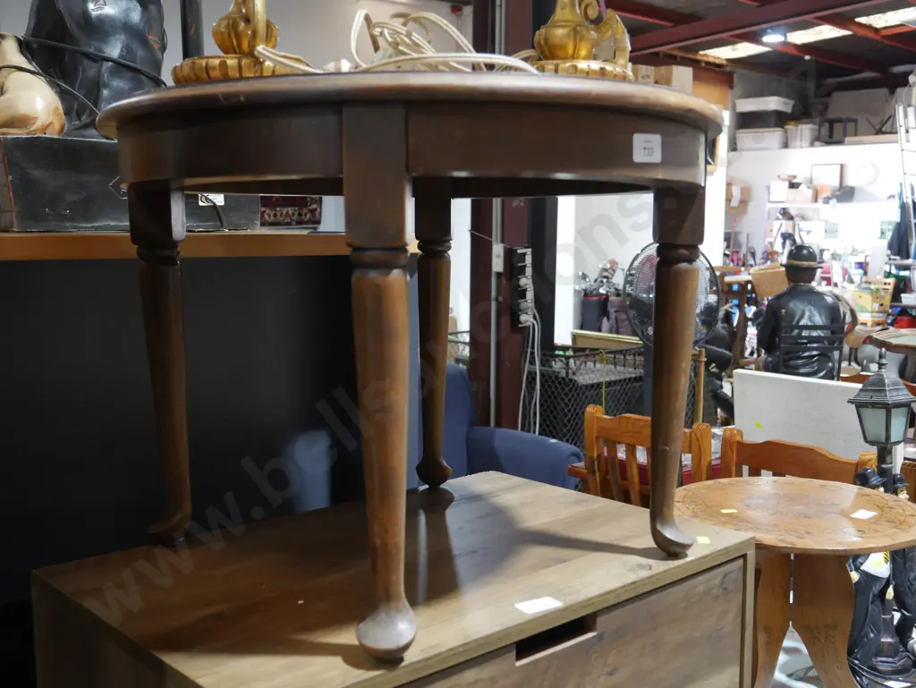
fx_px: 1059
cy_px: 344
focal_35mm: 40
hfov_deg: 46.8
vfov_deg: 36.0
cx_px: 458
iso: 800
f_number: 4.4
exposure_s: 1/60
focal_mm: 20
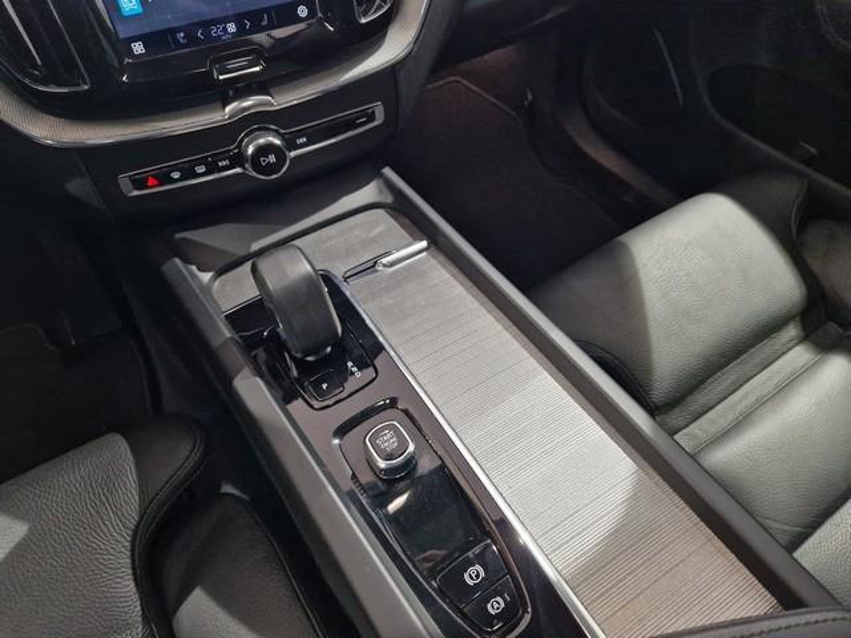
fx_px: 565
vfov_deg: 58.9
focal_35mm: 23
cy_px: 319
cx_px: 426
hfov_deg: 73.9
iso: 640
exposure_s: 1/100
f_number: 1.8
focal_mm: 5.4
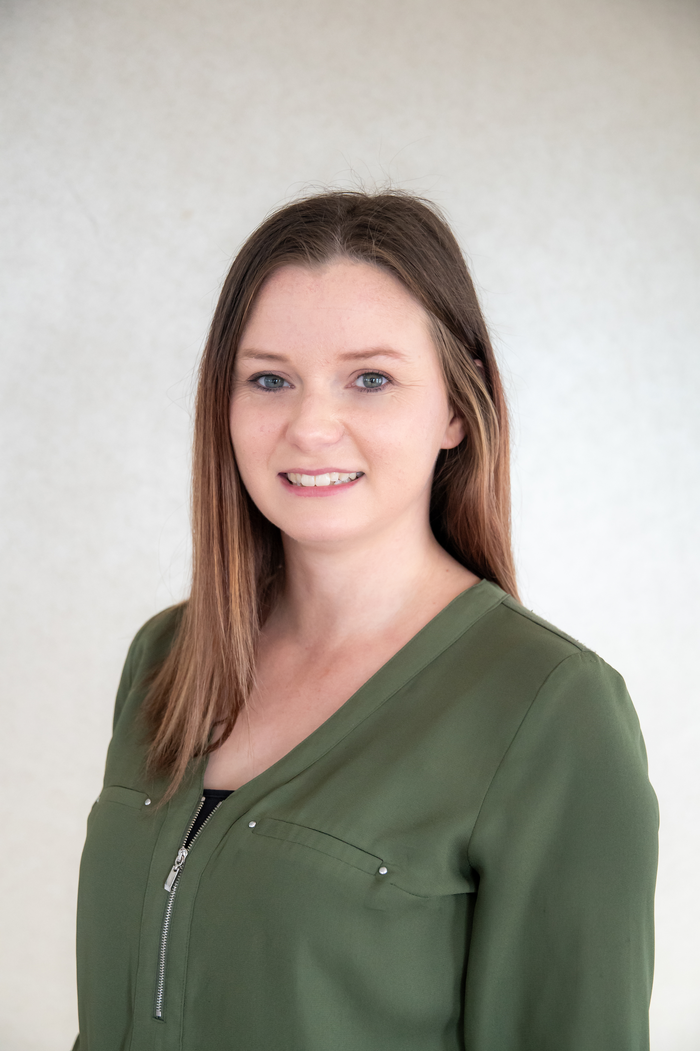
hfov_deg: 23.8
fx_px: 1662
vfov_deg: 35.1
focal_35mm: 57
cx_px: 350
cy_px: 526
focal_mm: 38
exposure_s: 1/160
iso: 1600
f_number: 3.5
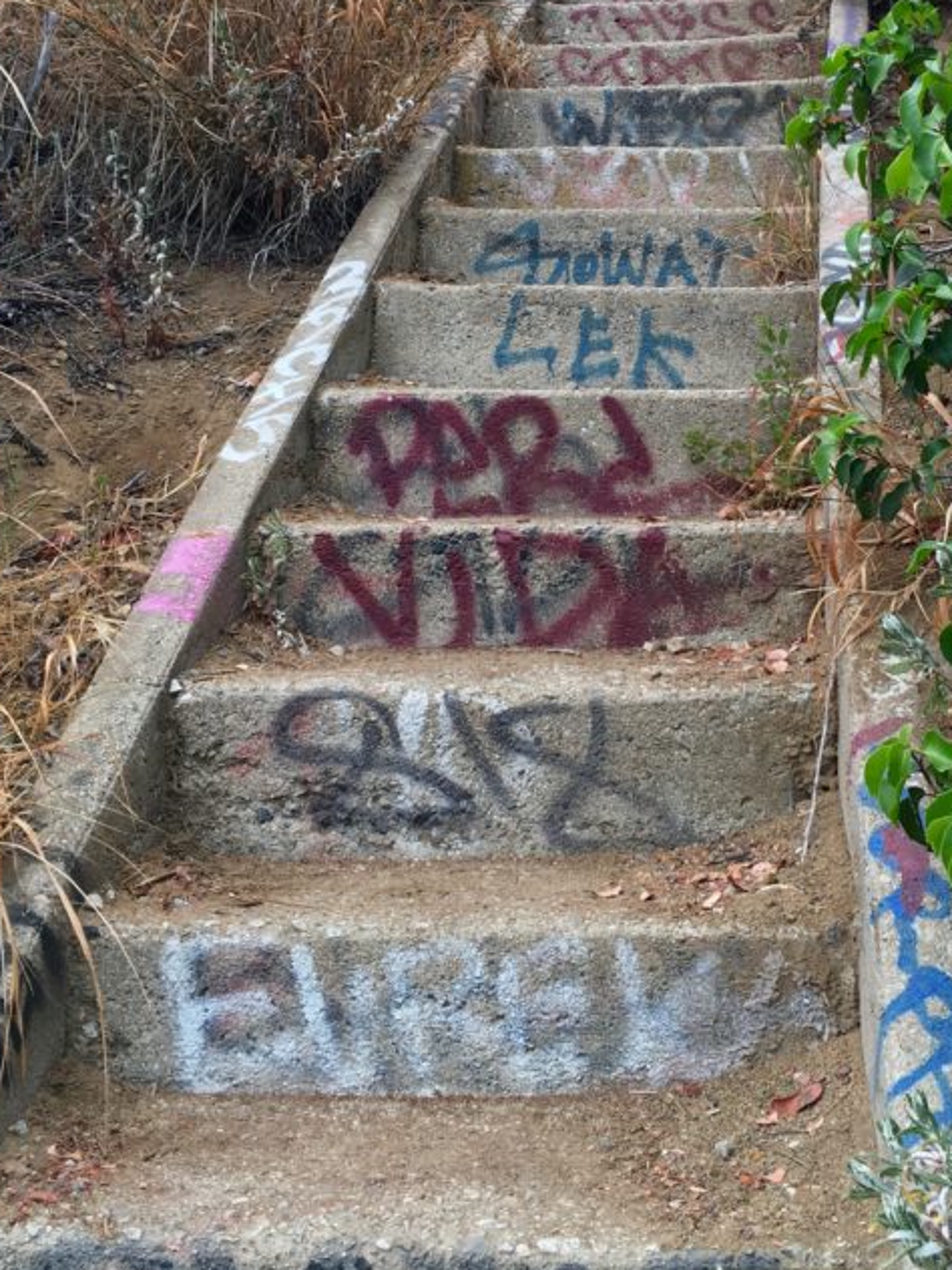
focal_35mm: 47
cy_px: 380
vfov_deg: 39.7
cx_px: 613
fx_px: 1723
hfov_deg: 30.7
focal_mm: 4.15
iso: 25
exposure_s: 1/120
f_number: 2.2
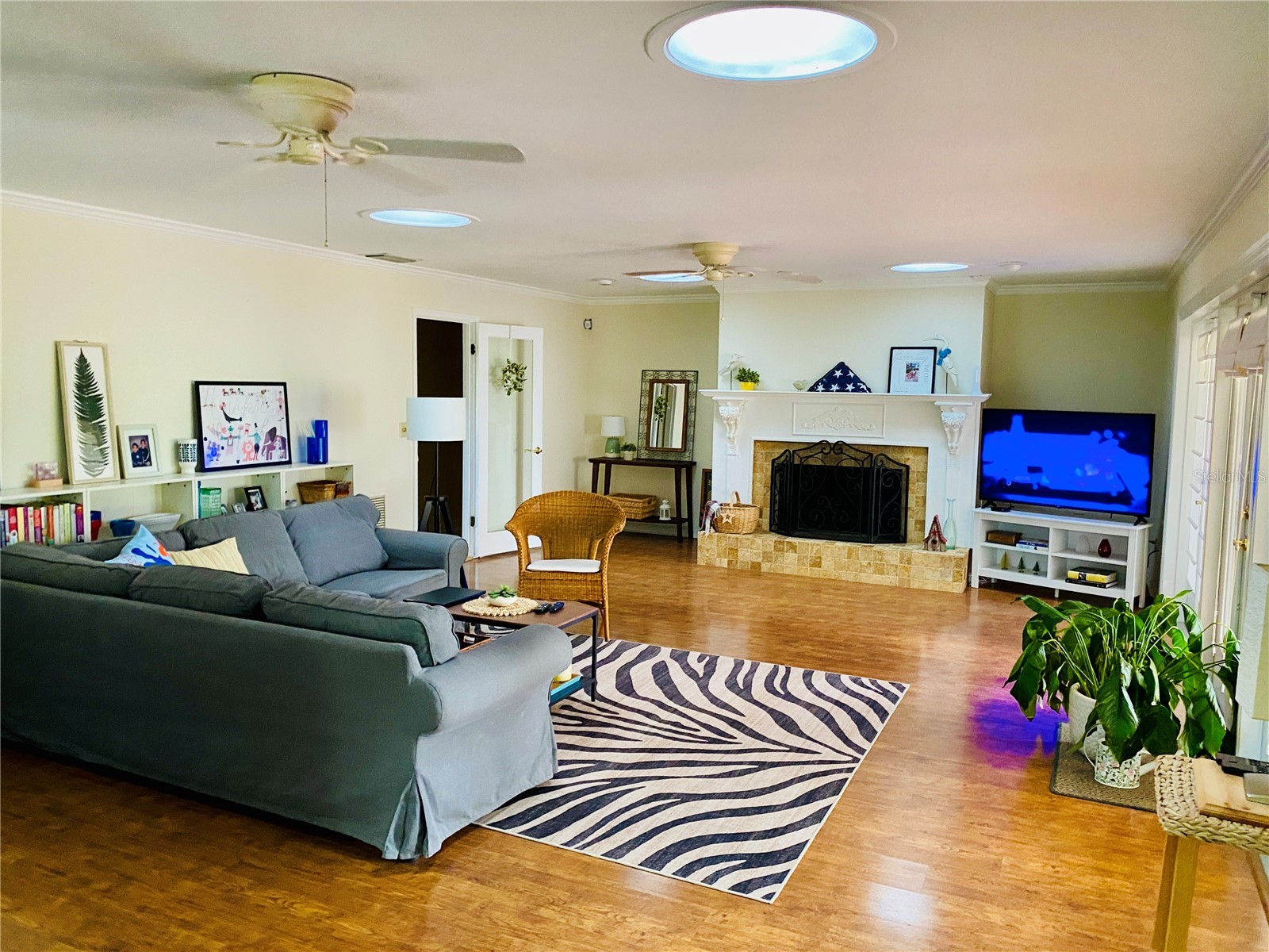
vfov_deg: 53.1
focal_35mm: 26
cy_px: 476
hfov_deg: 67.3
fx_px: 953
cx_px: 634
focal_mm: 4.25
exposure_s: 1/60
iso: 400
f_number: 1.8
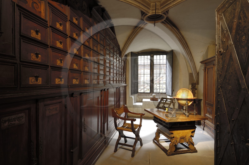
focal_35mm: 20
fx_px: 135
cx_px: 124
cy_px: 82
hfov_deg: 85.5
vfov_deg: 63.1
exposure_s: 2.2
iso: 100
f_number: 8
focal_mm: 13
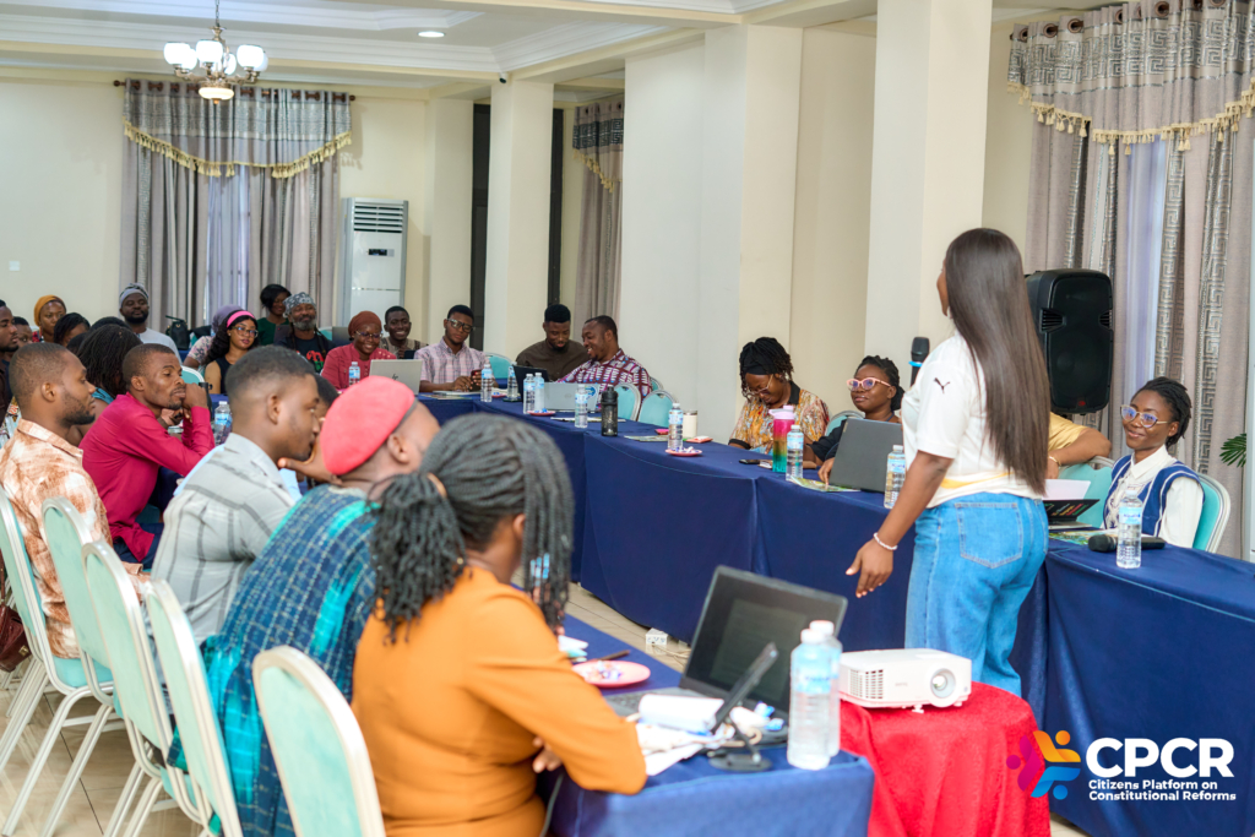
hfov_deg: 39.6
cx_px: 628
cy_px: 418
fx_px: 1743
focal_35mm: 50
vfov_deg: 27.0
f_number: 3.5
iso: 1250
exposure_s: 1/200
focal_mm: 50
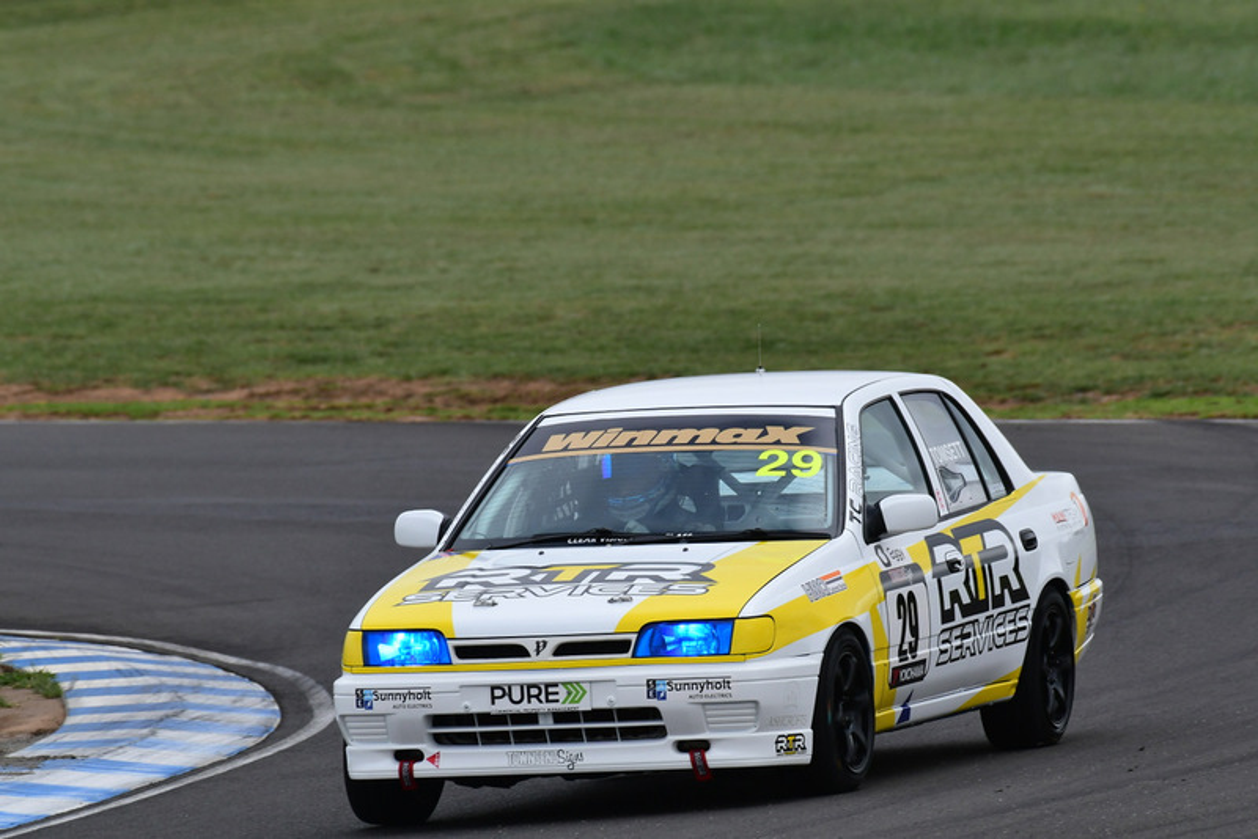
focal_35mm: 750
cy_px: 420
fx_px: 26216
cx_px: 629
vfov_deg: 1.8
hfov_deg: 2.7
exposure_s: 1/640
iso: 500
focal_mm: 500
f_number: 10
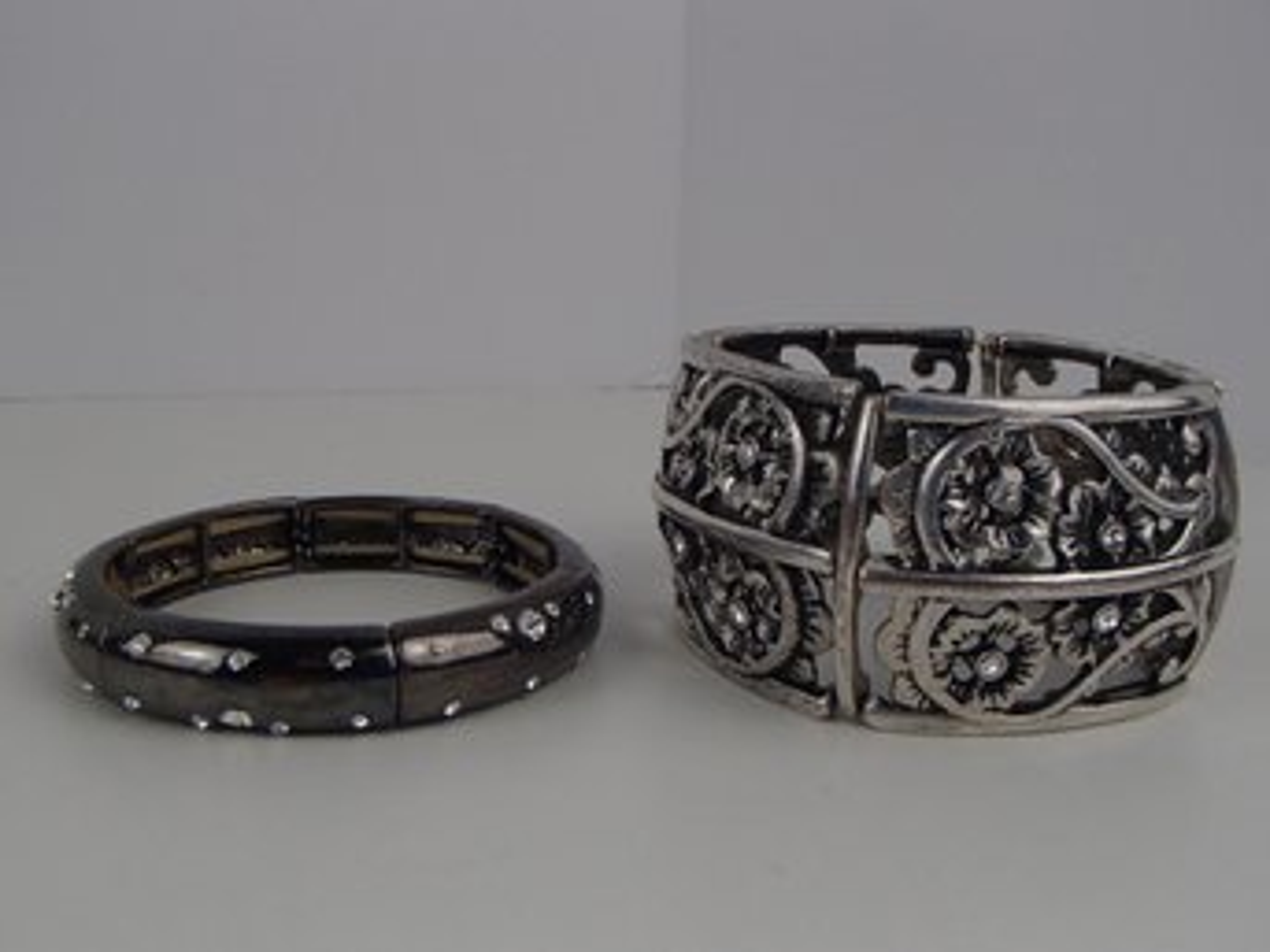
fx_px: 1357
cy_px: 476
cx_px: 635
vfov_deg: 38.6
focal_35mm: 37
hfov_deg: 50.2
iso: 125
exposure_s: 1/160
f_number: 4.7
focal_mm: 6.64
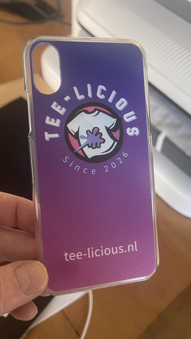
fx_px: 252
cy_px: 165
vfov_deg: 67.9
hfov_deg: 41.5
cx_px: 96
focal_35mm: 28
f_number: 1.6
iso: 400
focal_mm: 5.1
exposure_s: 1/50
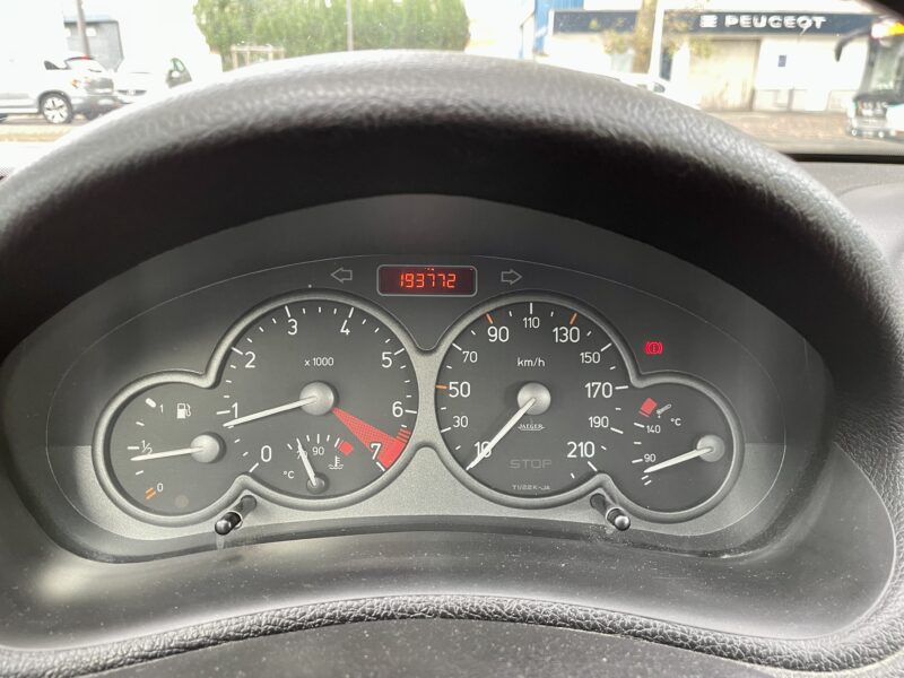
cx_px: 452
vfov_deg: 53.1
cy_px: 339
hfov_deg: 67.3
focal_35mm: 26
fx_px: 679
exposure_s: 1/60
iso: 125
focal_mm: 4.2
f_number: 1.6
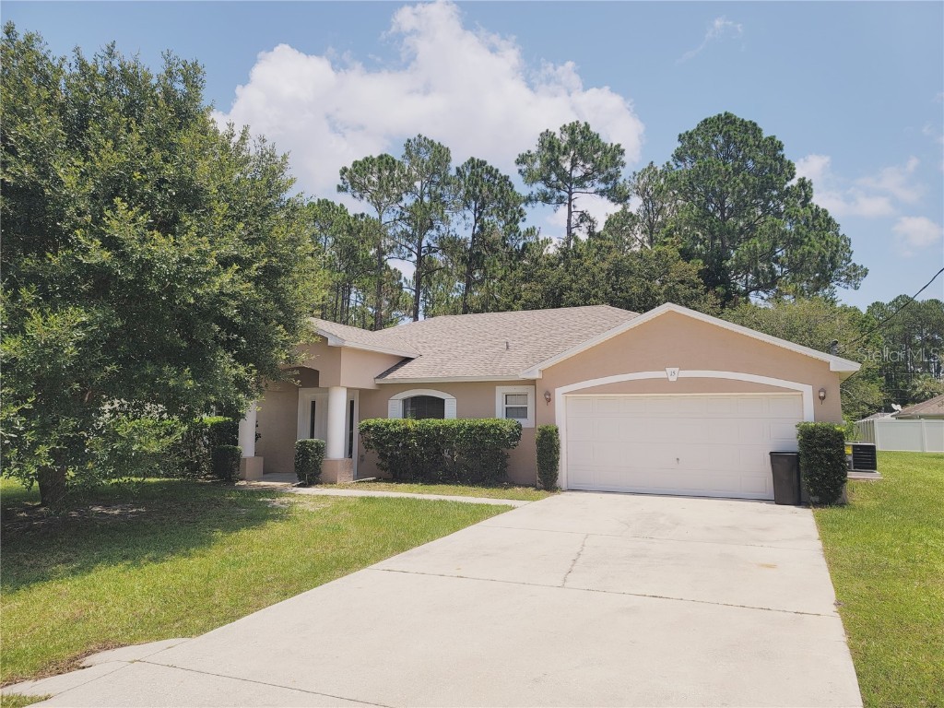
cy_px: 354
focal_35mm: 25
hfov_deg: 69.4
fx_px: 682
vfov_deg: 54.9
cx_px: 472
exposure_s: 1/1641
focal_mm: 7
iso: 20
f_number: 1.8
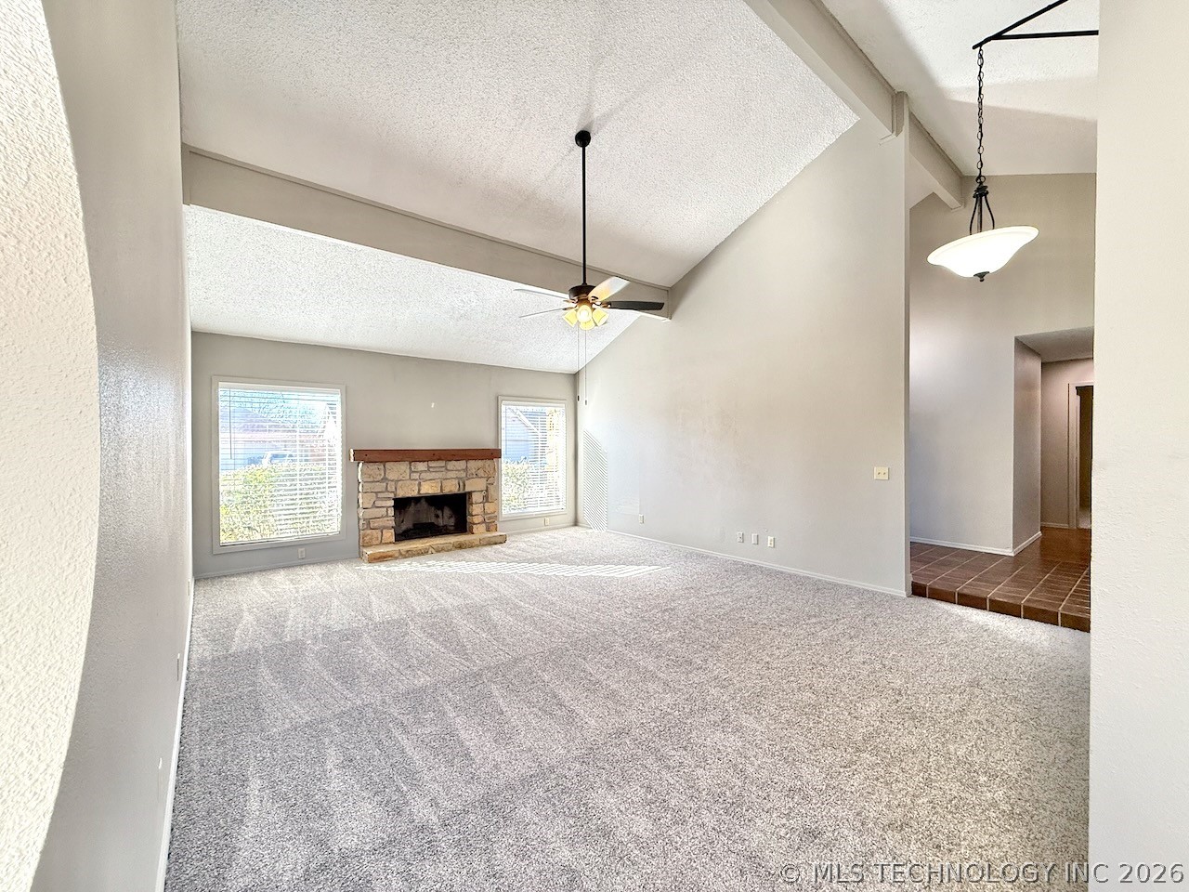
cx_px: 594
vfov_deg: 85.7
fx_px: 481
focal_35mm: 14
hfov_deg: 102.1
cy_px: 446
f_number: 2.2
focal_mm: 2.22
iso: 250
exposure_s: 1/120
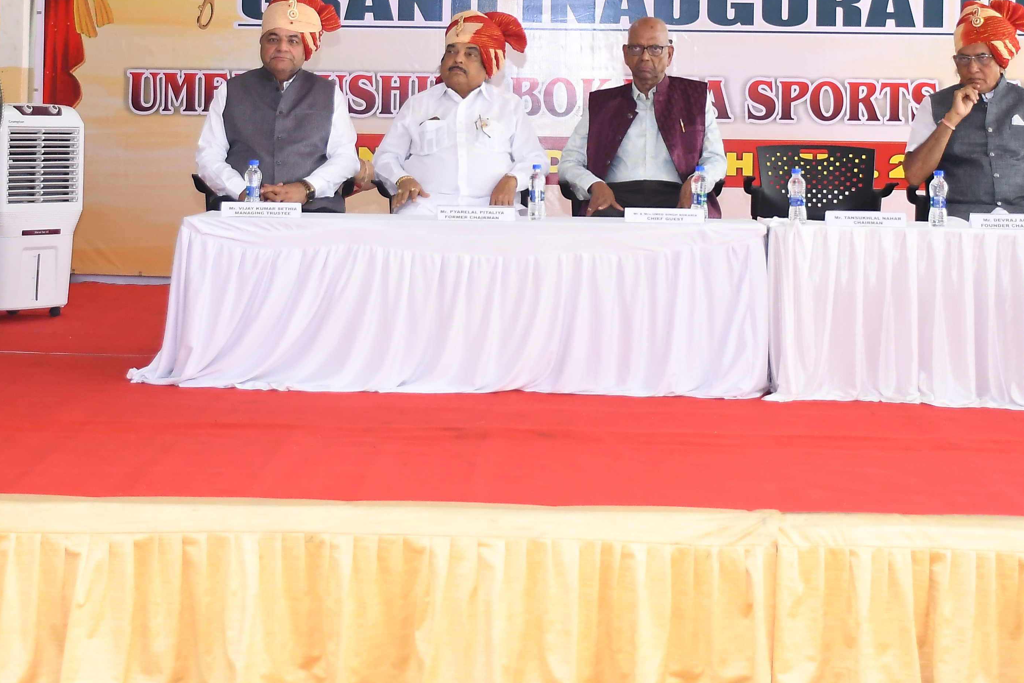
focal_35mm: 78
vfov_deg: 17.2
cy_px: 66
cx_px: 499
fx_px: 2218
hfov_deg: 26.0
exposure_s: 1/160
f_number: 4.5
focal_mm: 26
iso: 800
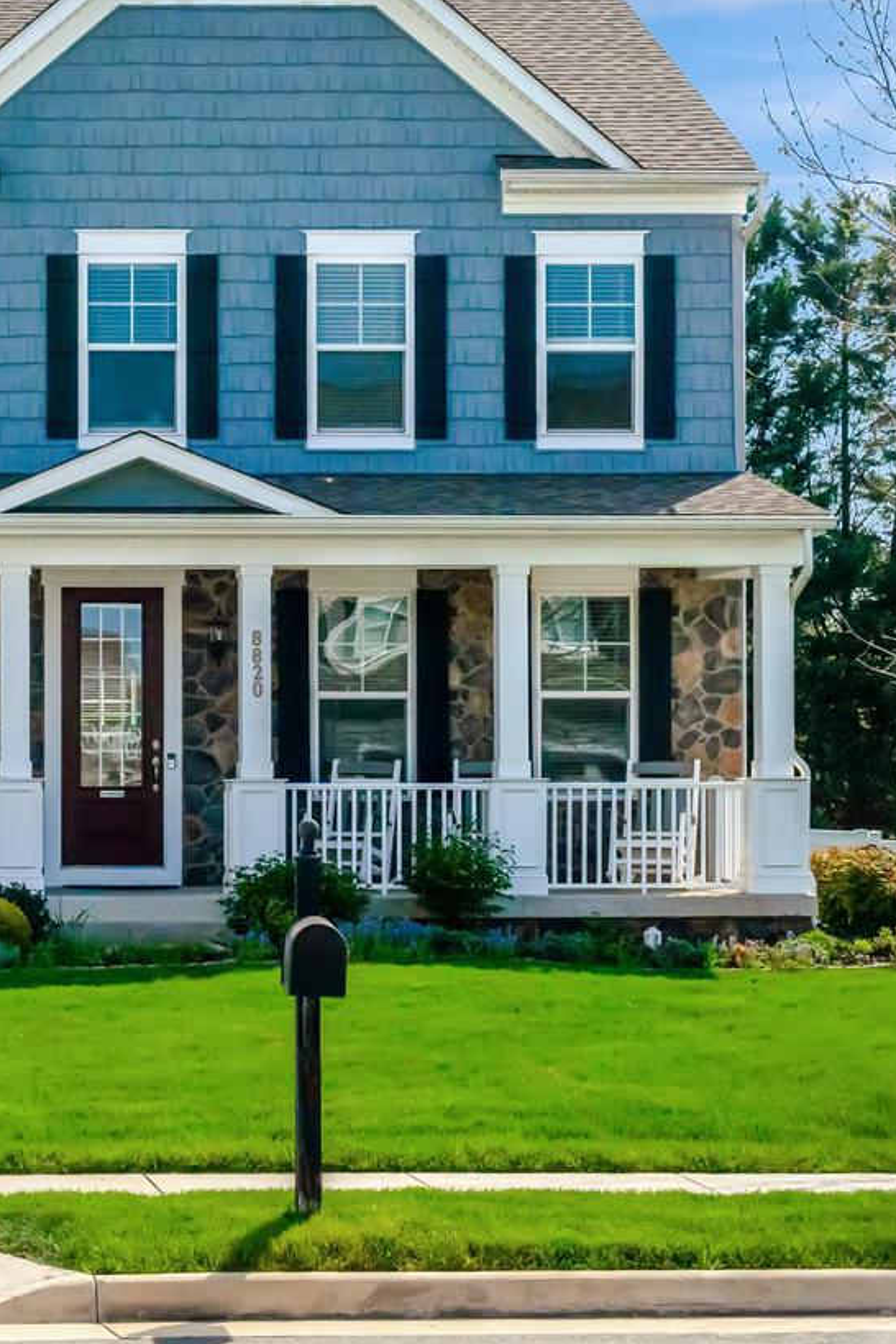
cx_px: -135
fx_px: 2986
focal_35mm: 80
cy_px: 723
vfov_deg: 25.4
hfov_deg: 16.5
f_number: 7.1
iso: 1250
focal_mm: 32
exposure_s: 1/5000
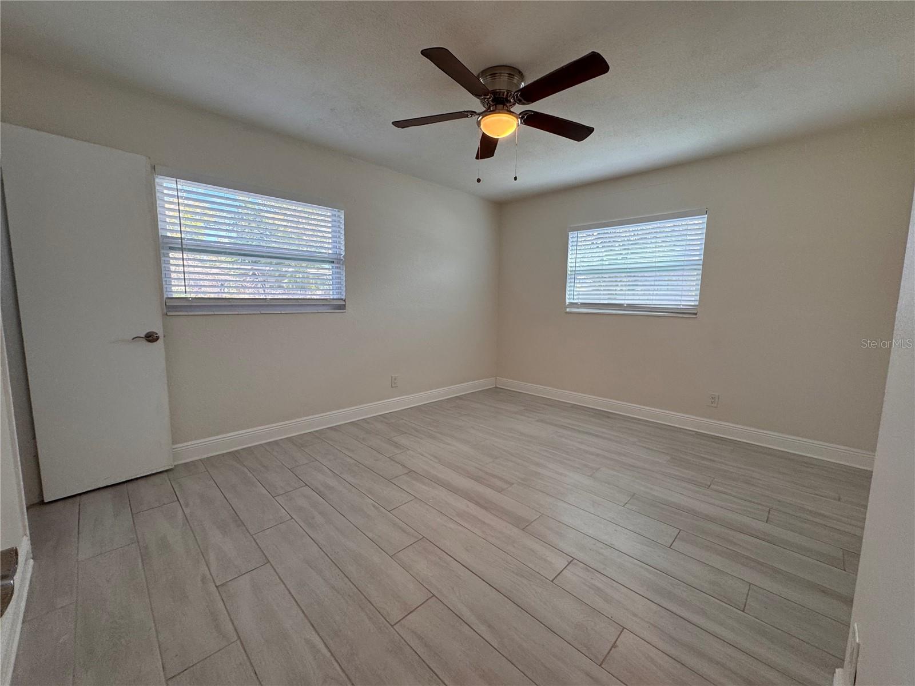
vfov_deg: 85.7
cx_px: 458
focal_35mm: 14
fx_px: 370
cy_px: 343
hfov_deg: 102.1
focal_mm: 2.22
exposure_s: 1/120
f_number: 2.2
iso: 125
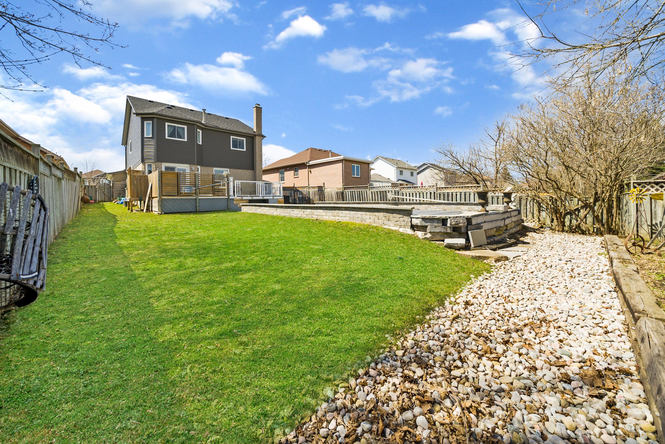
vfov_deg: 90.1
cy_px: 222
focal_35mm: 12
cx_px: 332
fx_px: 222
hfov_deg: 112.6
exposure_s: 1/500
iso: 80
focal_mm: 12
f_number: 5
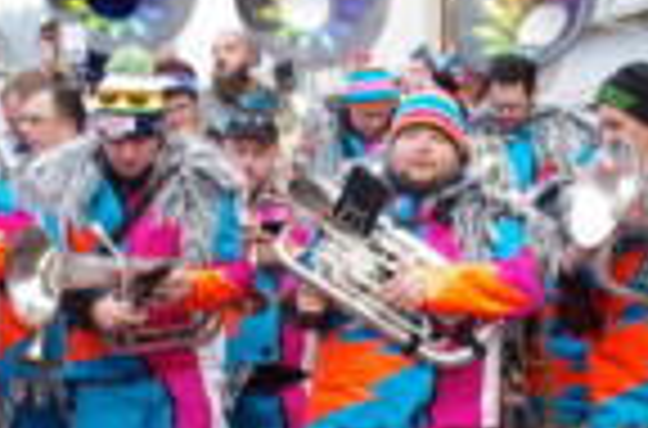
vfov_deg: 14.4
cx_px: 446
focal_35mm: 94
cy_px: 277
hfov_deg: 21.6
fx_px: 1686
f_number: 5
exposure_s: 1/100
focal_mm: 18
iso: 100
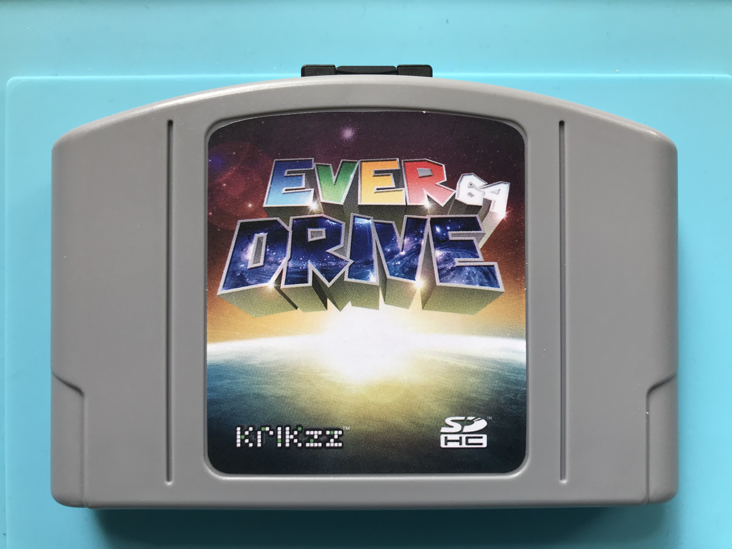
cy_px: 274
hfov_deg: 63.4
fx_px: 592
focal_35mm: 28
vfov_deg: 49.7
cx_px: 366
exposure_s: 1/100
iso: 32
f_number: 1.8
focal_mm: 3.99
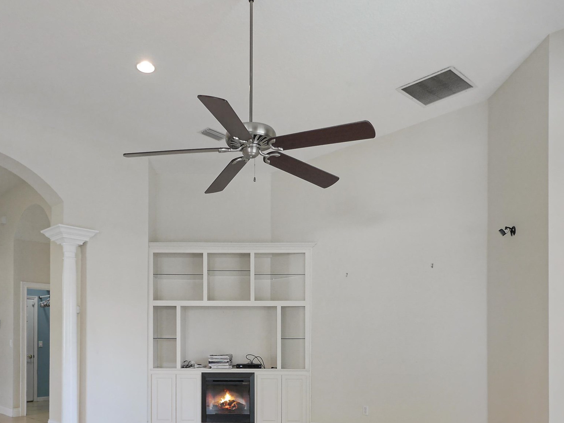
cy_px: 352
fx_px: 456
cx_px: 249
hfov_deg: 63.2
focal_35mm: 28
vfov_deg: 46.5
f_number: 4
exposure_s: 1/20
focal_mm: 7
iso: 400
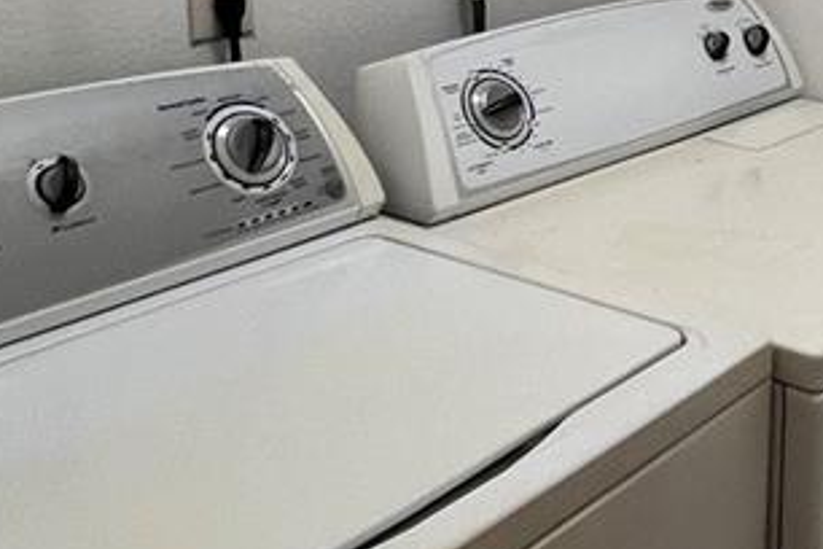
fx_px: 1212
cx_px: 847
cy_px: 8
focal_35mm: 53
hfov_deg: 33.8
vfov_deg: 24.4
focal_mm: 1.57
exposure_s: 1/120
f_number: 1.8
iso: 80
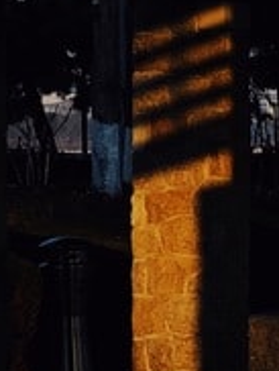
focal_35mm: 267
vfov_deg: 7.4
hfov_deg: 5.5
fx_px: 2863
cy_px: 354
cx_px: 479
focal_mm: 6.6
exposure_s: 1/297
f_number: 2.8
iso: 20
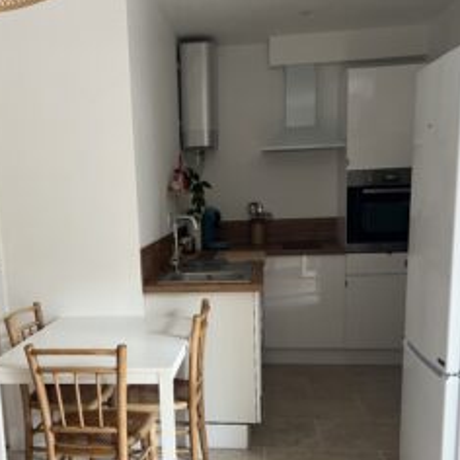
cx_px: 173
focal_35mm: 39
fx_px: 586
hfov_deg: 42.5
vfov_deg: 42.5
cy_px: 287
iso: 125
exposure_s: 1/74
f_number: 1.5
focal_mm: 5.7
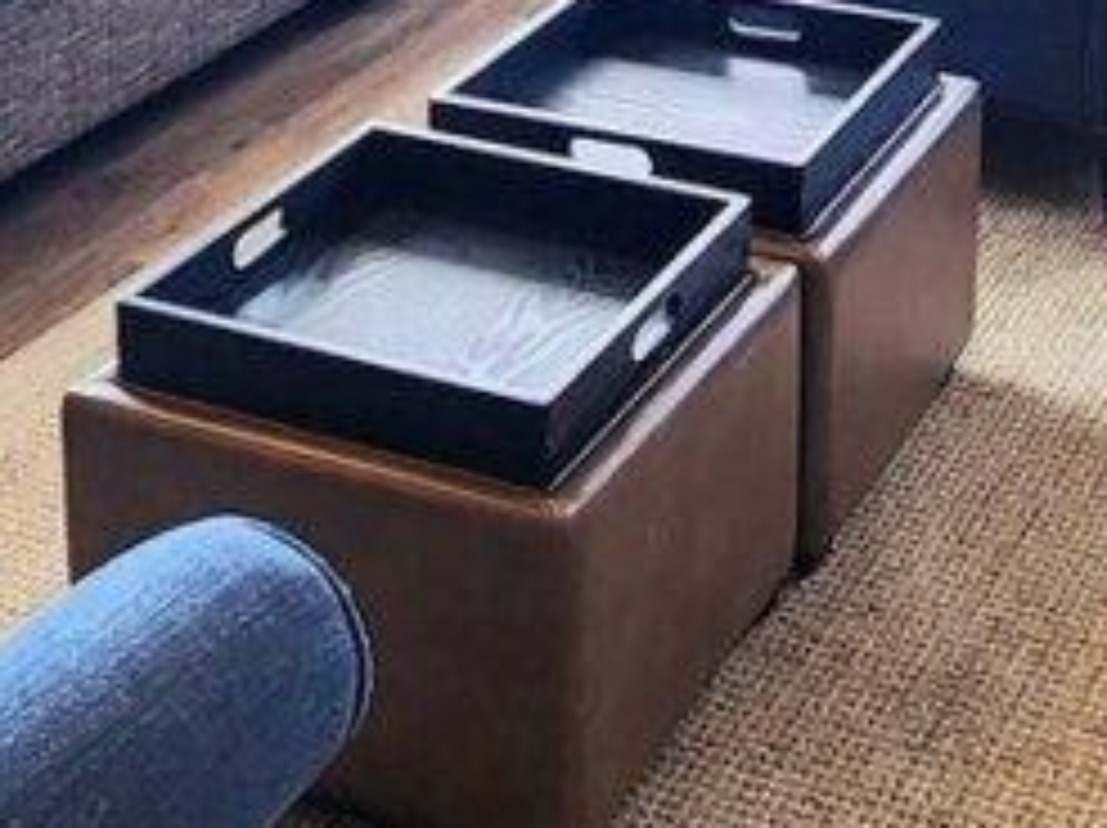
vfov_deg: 17.9
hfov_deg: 26.2
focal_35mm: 74
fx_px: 2364
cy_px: -396
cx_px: 770
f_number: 2.2
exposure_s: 1/120
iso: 80
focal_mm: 2.2
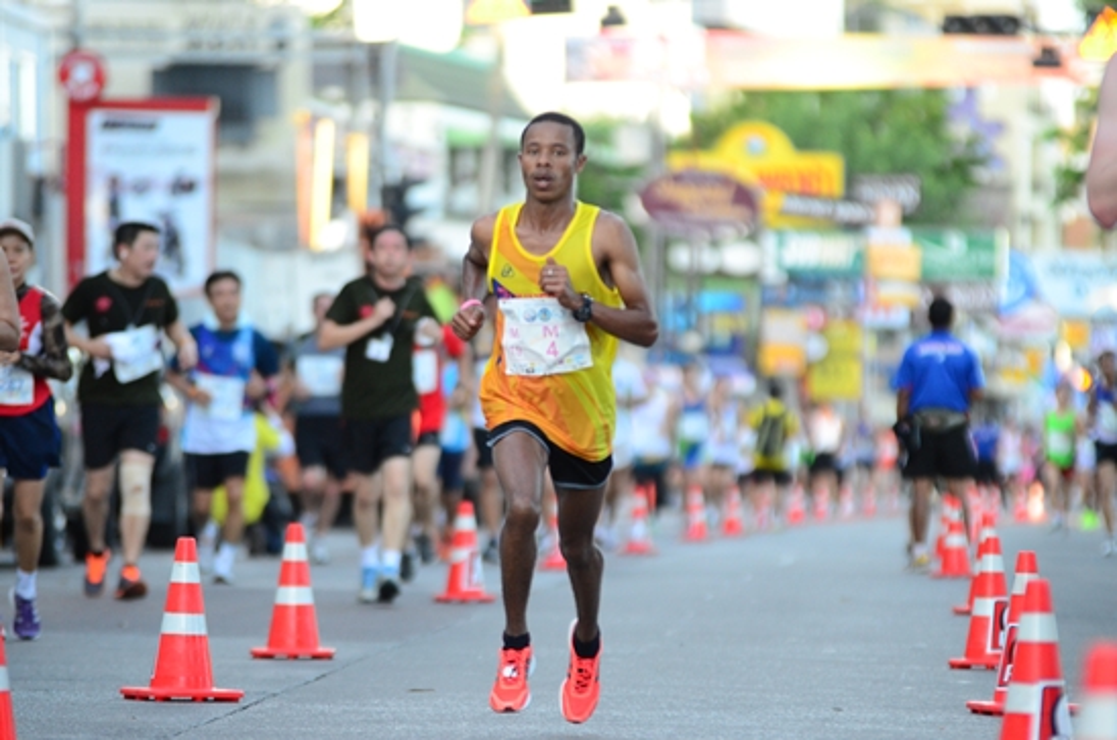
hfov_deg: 6.9
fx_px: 9289
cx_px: 558
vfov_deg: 4.6
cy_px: 370
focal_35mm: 300
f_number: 3.2
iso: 1250
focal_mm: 200
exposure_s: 1/1250
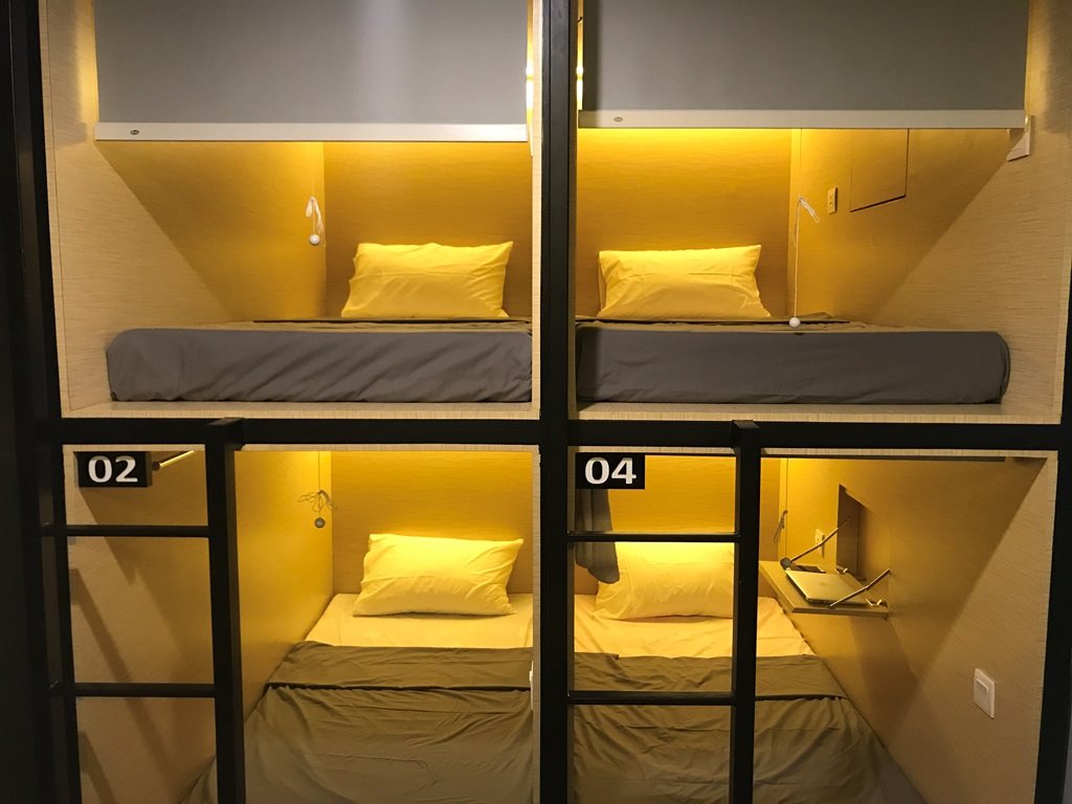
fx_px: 867
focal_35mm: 28
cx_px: 536
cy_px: 402
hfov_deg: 63.4
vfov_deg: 49.7
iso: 100
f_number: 1.8
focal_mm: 3.99
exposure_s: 1/14
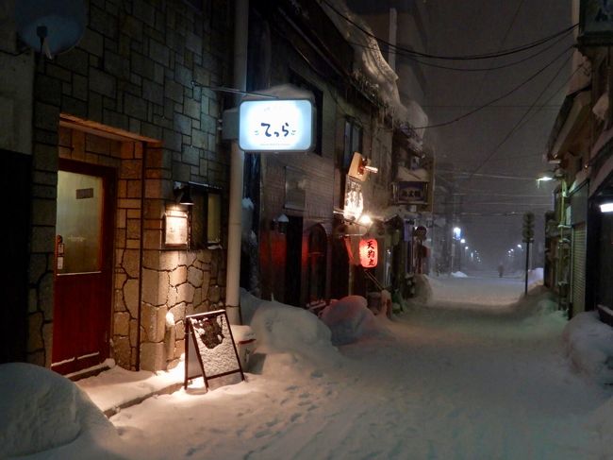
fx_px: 673
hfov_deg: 49.0
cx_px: 306
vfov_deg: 37.7
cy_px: 230
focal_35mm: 38
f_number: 4
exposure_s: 1/25
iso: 400
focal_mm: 6.8
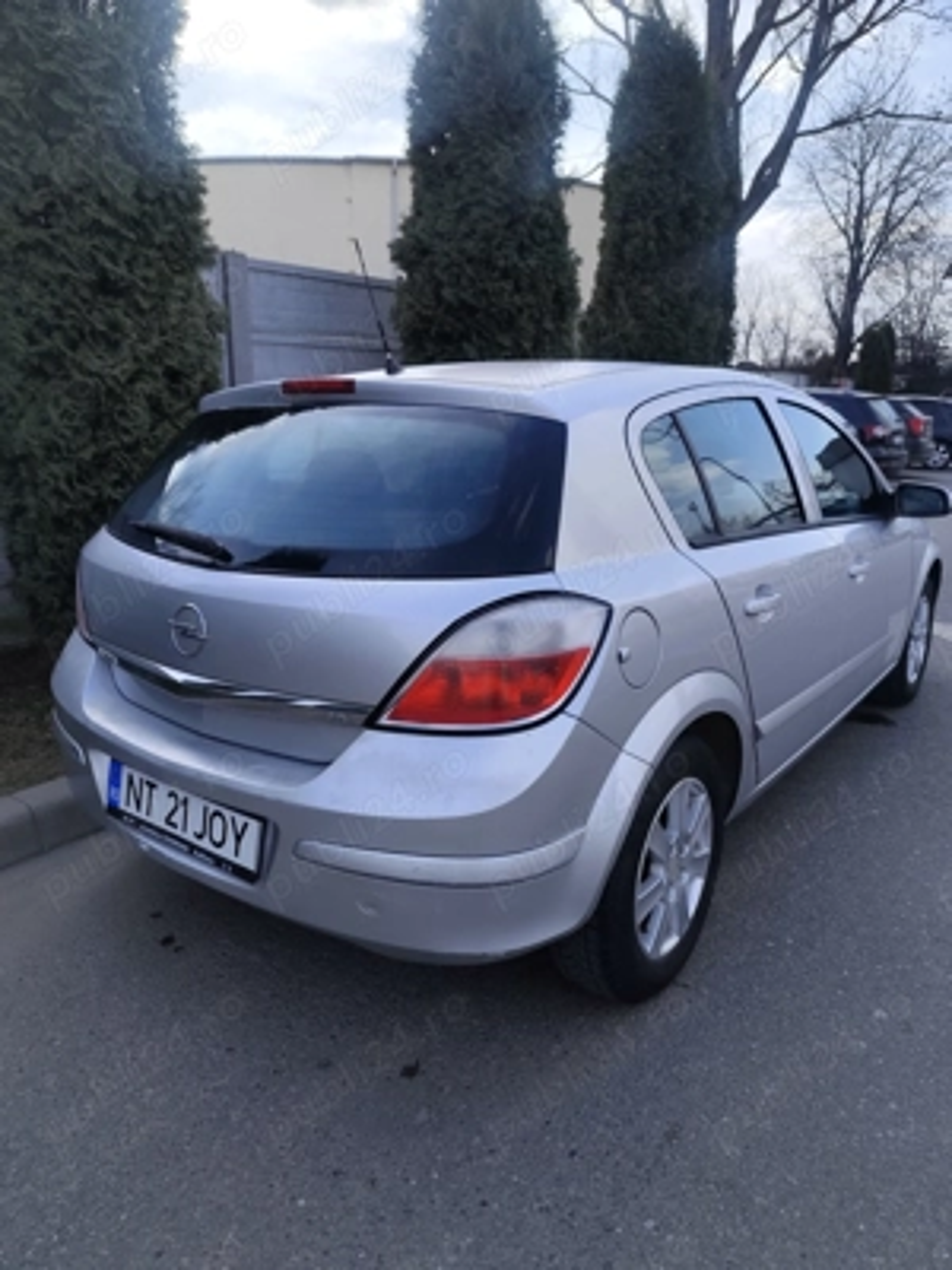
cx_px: 476
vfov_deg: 73.9
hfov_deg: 58.9
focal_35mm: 23
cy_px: 635
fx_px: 843
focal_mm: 6.14
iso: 50
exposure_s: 1/1190
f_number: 1.65
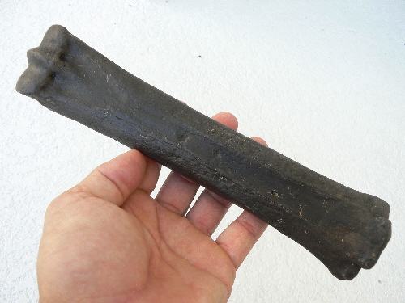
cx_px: 202
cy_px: 152
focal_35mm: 36
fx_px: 421
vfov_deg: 39.7
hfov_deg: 51.4
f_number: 3.2
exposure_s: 1/60
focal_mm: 6
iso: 80
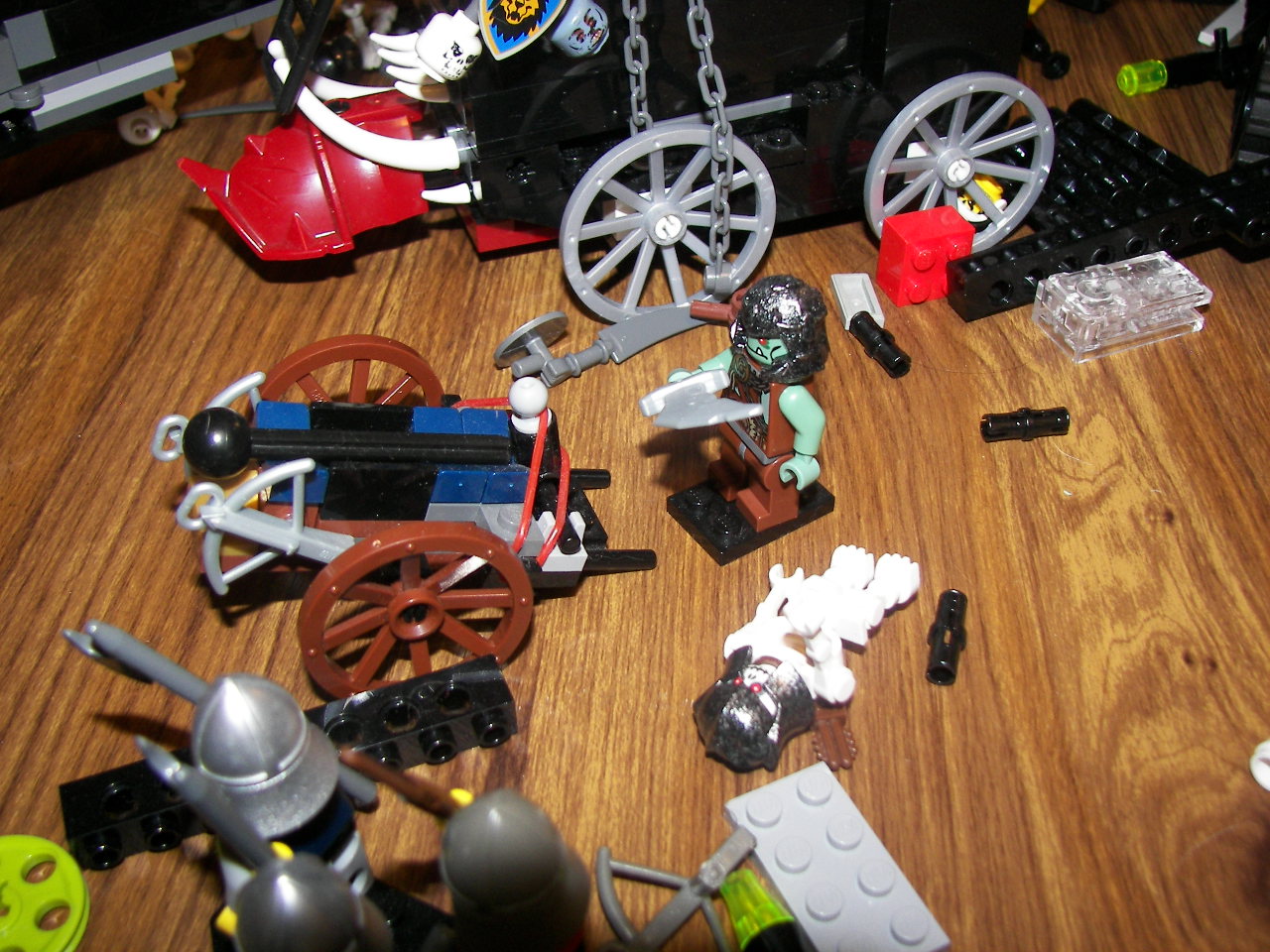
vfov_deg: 39.7
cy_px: 476
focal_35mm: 36
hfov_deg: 51.4
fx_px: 1321
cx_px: 635
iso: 100
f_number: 2.8
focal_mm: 6
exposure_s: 1/30
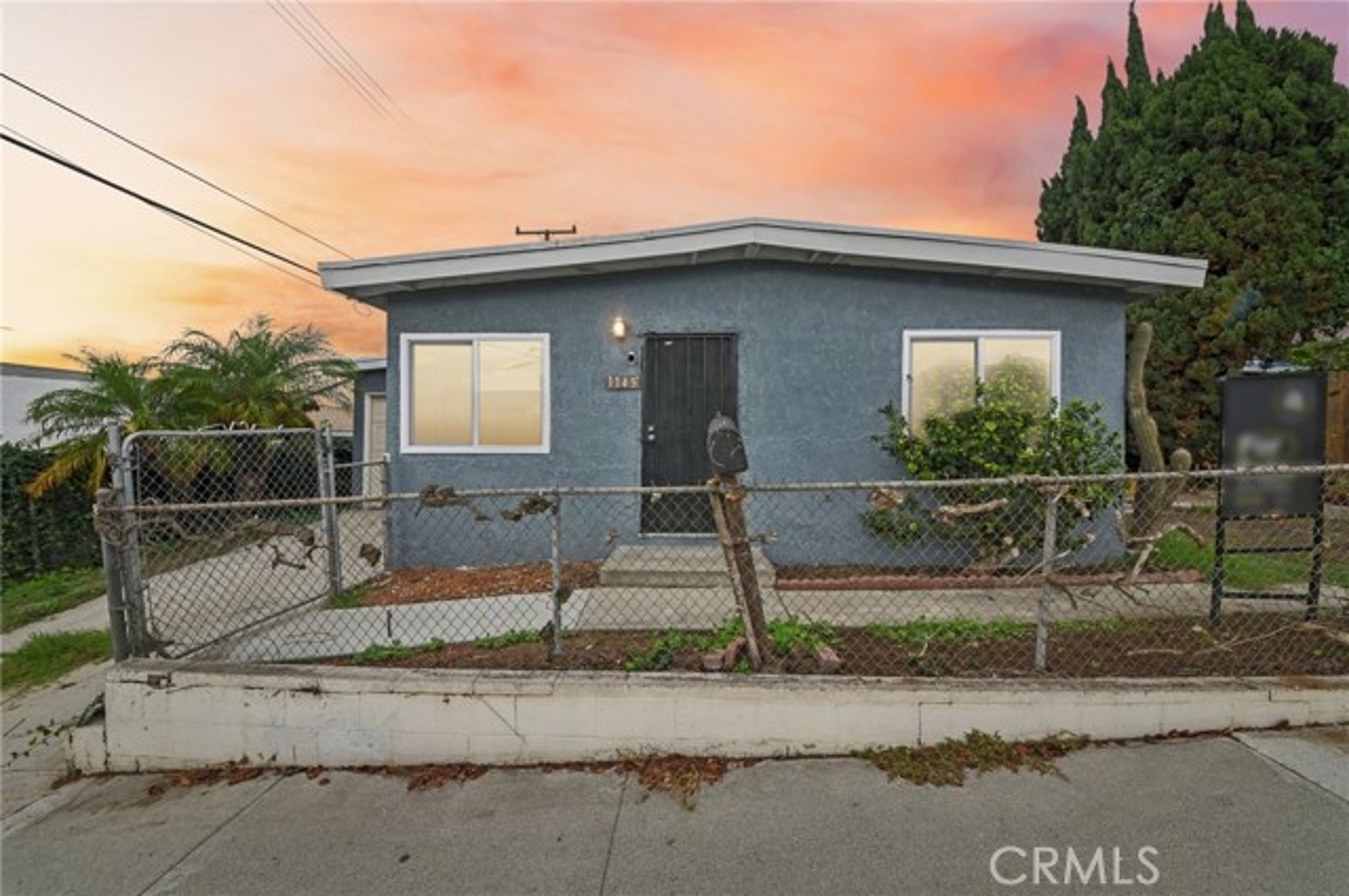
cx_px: 674
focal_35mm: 12
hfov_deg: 112.7
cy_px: 448
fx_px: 449
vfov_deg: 89.8
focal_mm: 12
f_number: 22
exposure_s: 1/30
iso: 250
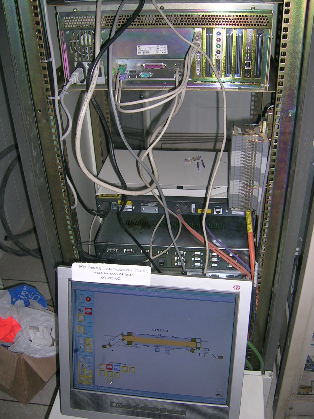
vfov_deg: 52.6
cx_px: 157
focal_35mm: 35
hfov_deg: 40.7
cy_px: 210
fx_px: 423
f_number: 2.8
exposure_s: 1/60.1
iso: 50
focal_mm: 5.4
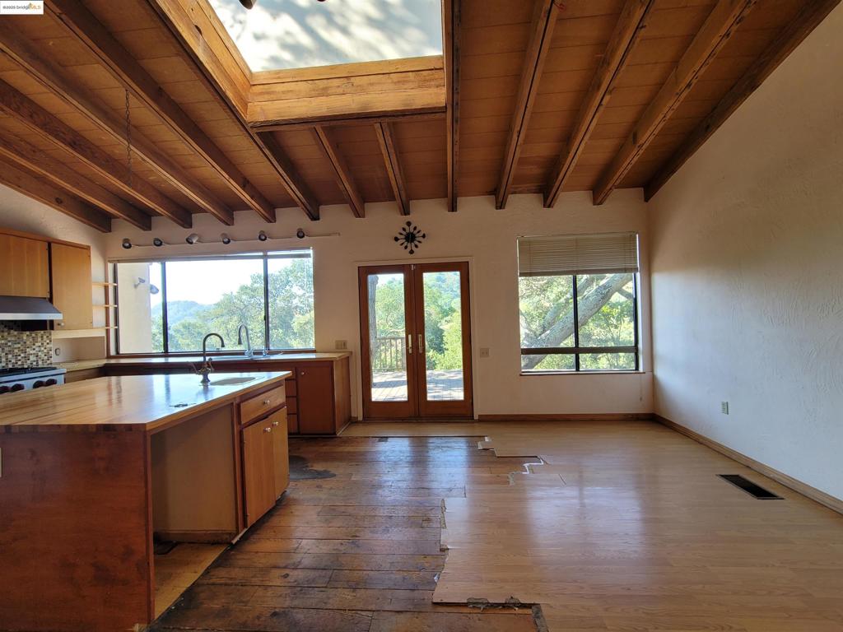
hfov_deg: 106.2
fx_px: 317
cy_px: 316
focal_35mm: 13
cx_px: 422
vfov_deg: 89.9
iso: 64
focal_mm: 2.2
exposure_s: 1/60
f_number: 2.2
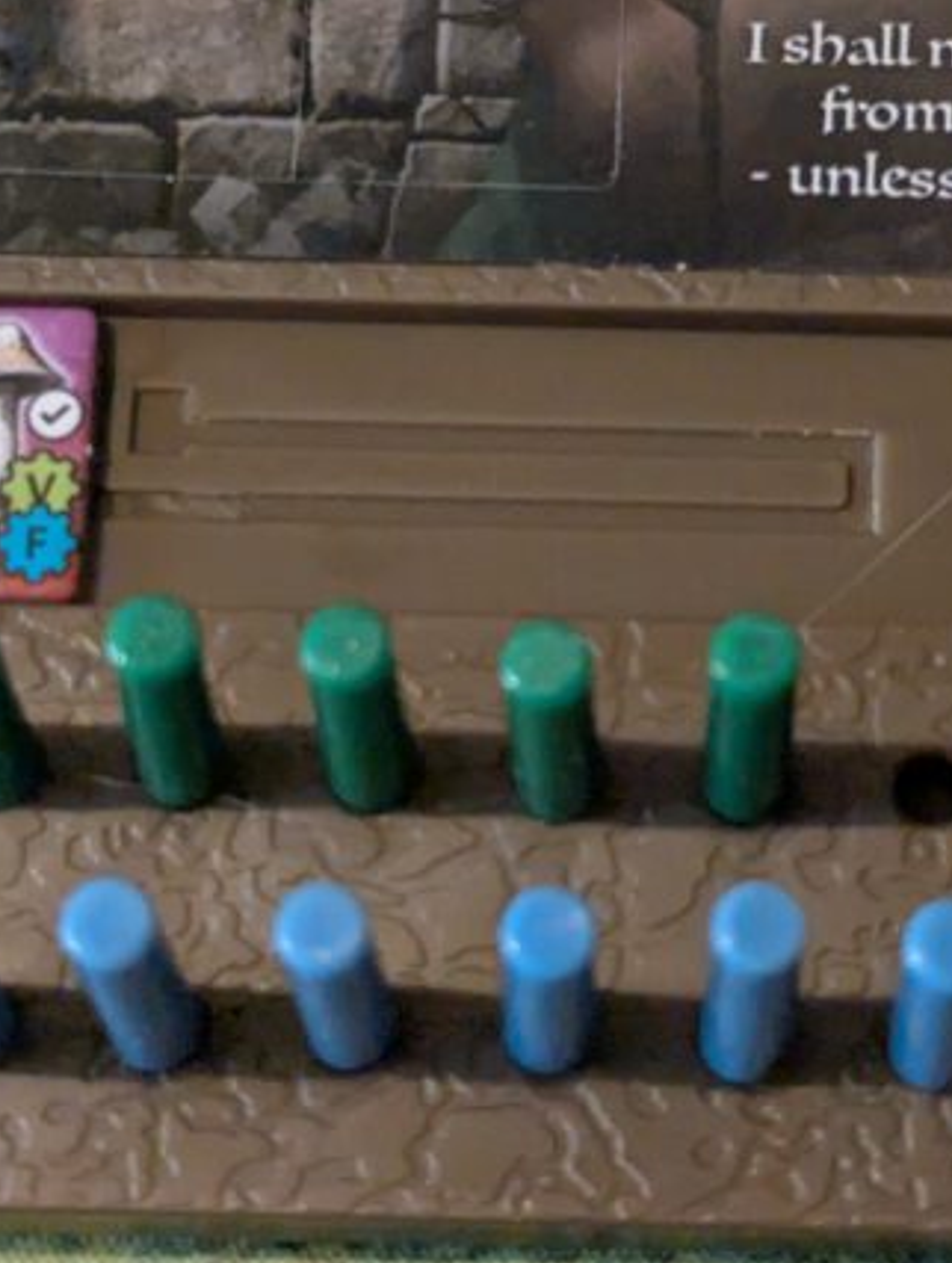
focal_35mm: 115
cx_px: 714
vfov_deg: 17.0
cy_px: 278
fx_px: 4202
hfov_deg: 12.9
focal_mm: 6.81
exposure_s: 1/68.6
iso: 2180
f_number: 1.85
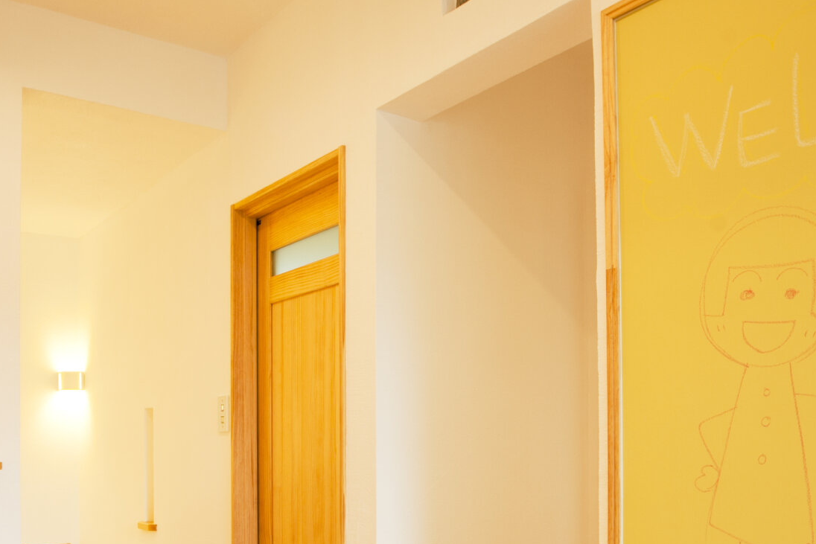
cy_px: 431
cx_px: 318
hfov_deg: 54.0
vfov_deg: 36.6
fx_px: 793
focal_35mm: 35
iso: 200
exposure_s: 1/6
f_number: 10
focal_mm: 15
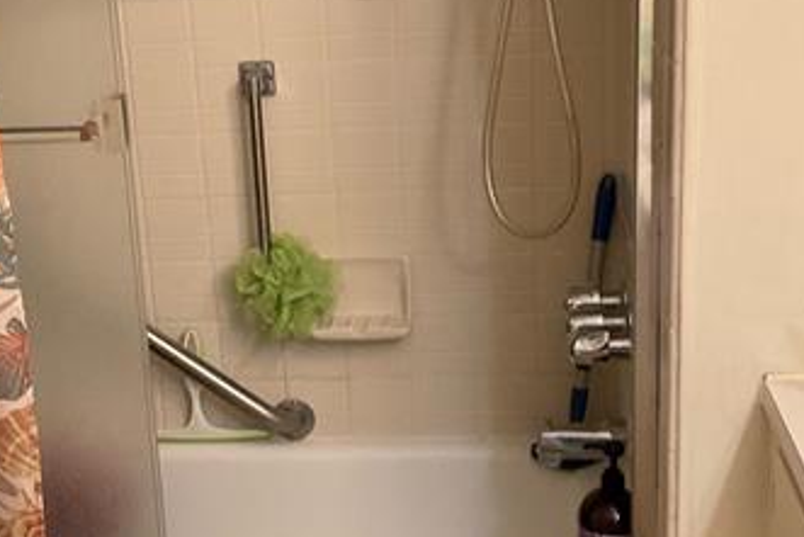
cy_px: 294
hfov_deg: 28.7
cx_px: 313
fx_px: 1564
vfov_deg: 19.5
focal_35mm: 70
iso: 160
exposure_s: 1/60
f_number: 1.8
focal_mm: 3
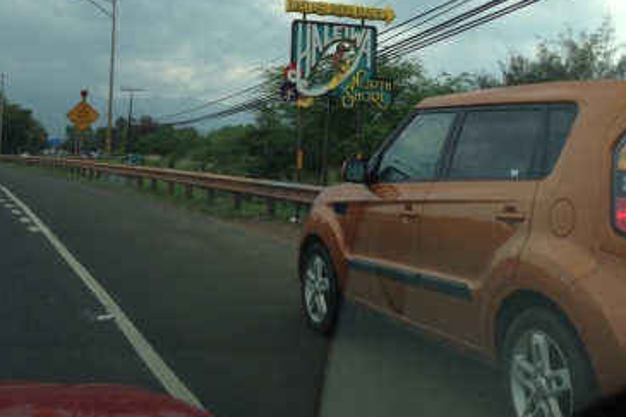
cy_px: 76
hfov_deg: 41.9
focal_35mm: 47
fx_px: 817
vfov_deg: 28.0
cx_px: 320
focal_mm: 4.13
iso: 50
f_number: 2.4
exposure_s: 1/874
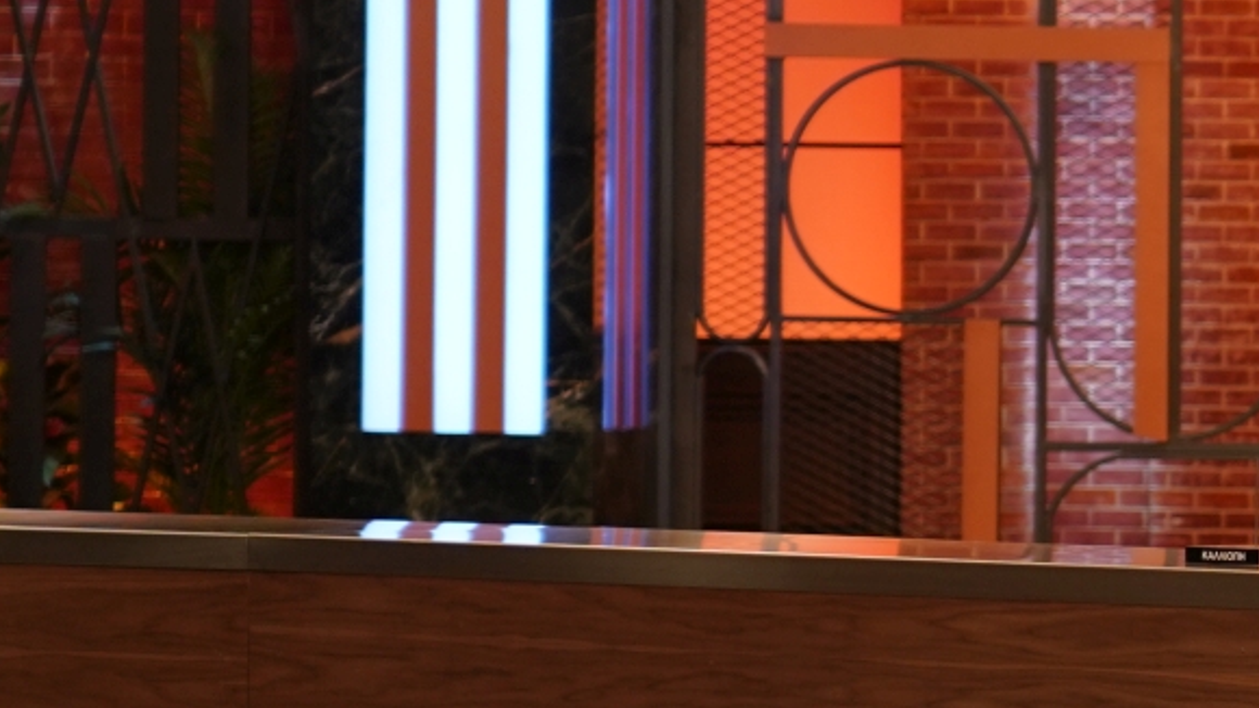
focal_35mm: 289
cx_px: 2446
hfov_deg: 7.2
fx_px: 9646
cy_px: 547
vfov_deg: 4.2
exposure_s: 1/50
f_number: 4
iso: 500
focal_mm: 64
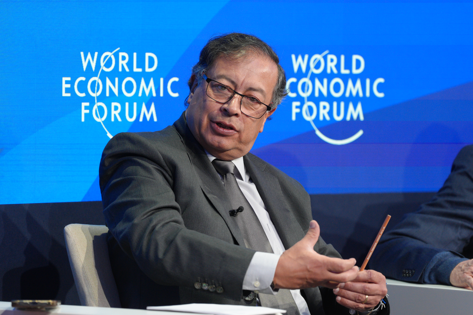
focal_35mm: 238
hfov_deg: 8.7
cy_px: 158
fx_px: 3127
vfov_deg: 5.8
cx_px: 236
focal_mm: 159
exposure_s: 1/200
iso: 800
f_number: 2.8
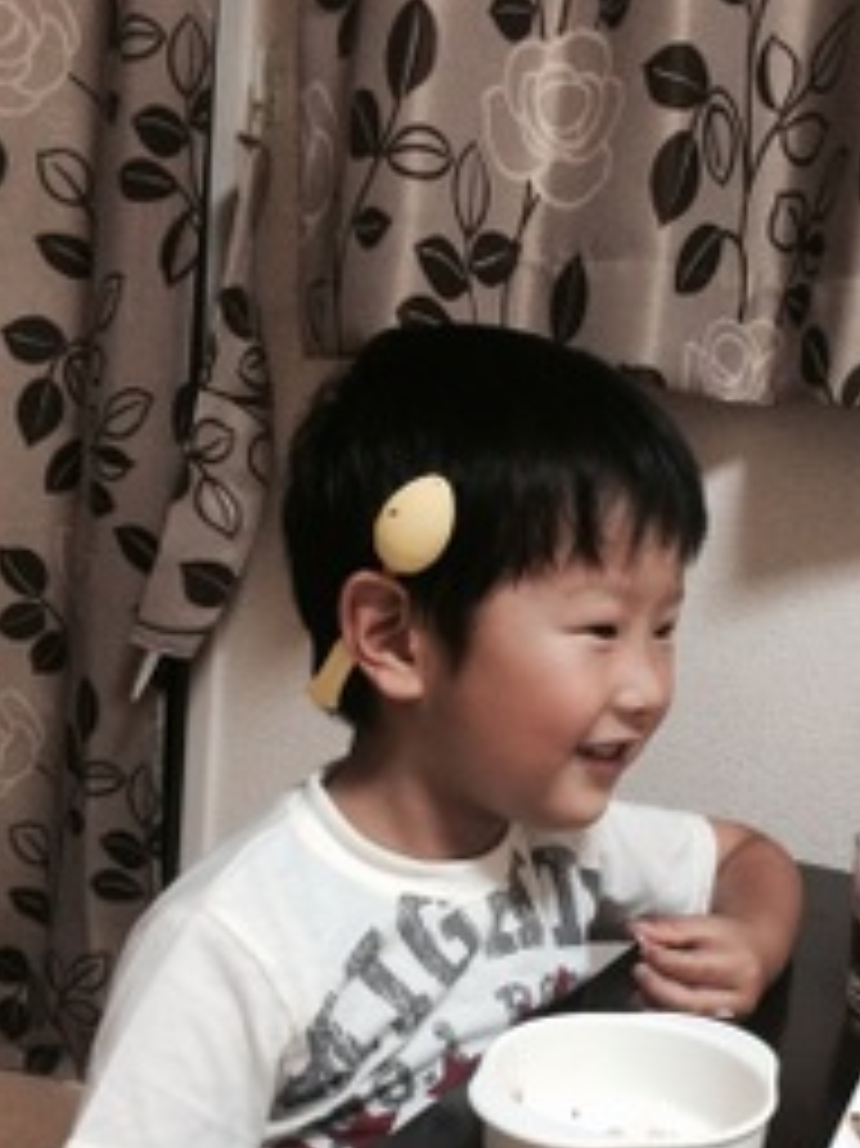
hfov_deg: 30.5
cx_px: 599
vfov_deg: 39.9
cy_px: 774
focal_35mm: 47
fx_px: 1558
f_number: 2.2
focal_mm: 4.12
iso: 250
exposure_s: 1/30
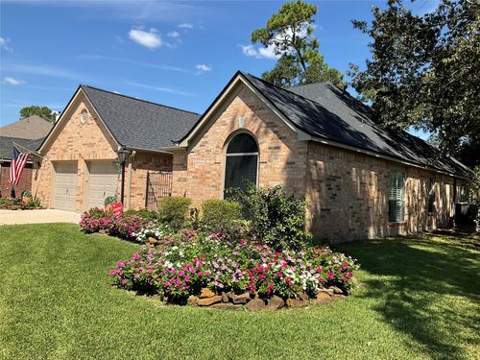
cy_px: 180
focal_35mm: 29
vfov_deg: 48.2
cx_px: 240
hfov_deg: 61.7
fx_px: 402
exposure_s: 1/1534
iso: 16
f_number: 1.8
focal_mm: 3
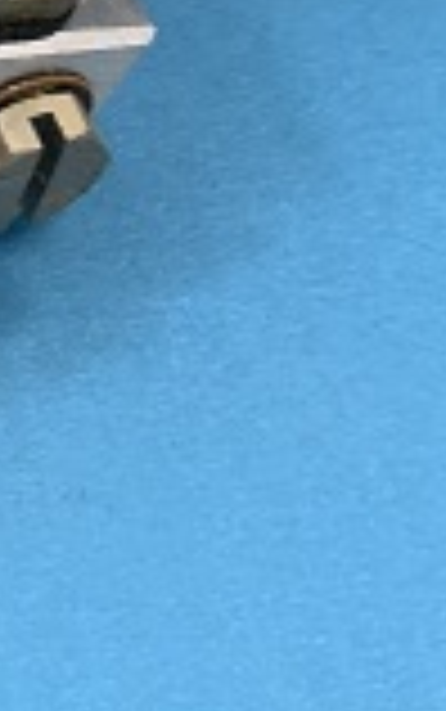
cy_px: -475
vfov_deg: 13.6
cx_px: -209
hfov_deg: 9.1
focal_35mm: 141
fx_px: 2737
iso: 320
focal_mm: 4.25
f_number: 1.8
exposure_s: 1/50
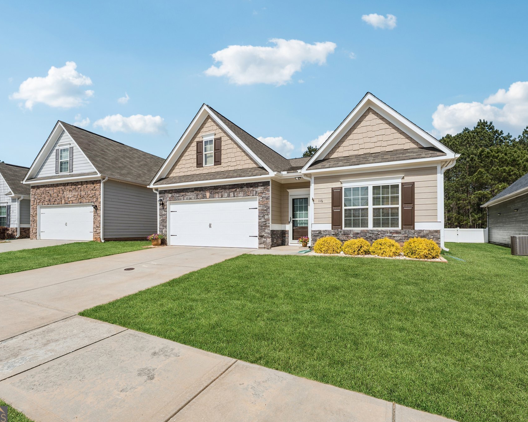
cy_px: 213
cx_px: 265
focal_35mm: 16
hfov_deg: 93.1
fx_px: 250
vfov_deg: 80.4
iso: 100
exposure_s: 1/250
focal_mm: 14
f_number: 8
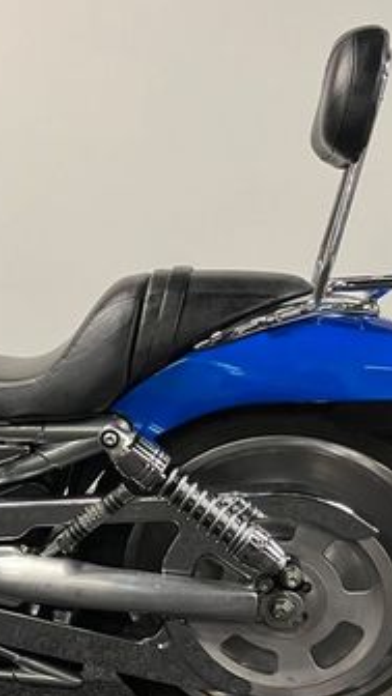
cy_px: 460
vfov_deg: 38.1
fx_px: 998
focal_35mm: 54
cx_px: -97
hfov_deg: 20.6
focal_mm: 5.1
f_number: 1.6
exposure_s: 1/50
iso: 100
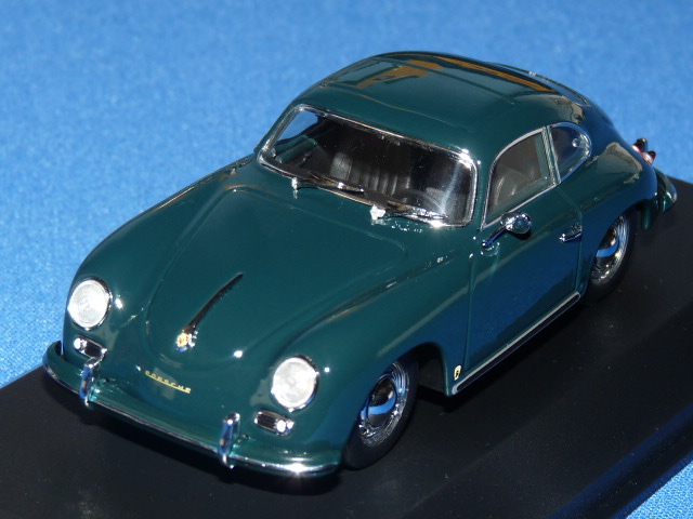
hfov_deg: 15.6
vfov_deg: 11.8
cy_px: 260
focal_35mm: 126
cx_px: 346
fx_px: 2522
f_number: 4
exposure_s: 1/40
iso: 100
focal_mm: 12.8
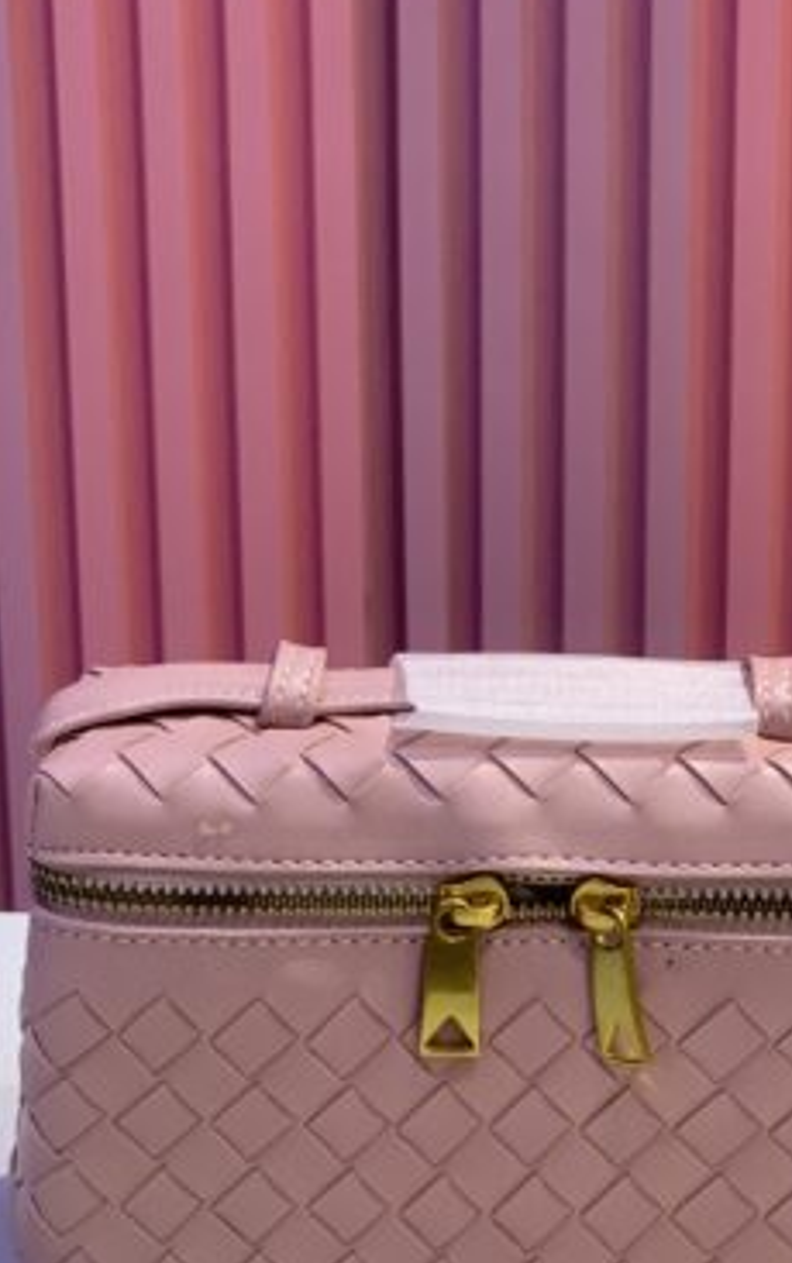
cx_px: 461
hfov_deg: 15.2
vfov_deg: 24.0
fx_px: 2964
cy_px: 497
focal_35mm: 86
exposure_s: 1/100
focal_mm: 6
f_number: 2.4
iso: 80
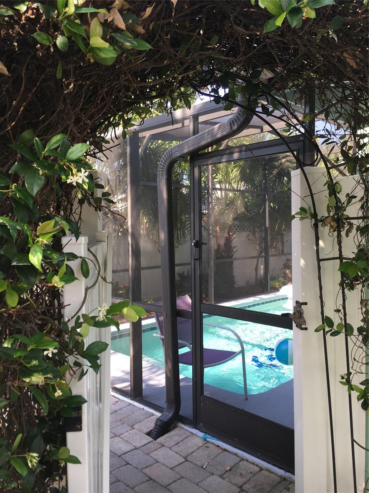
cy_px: 246
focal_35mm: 29
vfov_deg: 61.7
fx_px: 412
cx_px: 184
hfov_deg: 48.2
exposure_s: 1/120
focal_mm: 4.15
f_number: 2.2
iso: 25
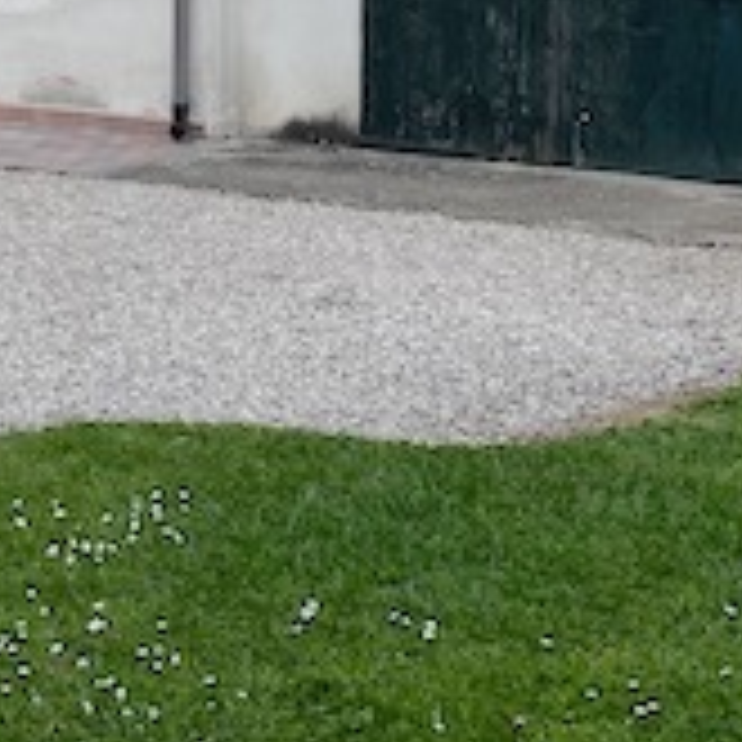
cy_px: -234
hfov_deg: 19.2
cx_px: 72
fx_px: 2158
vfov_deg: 18.1
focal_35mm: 89
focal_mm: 5.1
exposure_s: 1/1046
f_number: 1.6
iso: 50
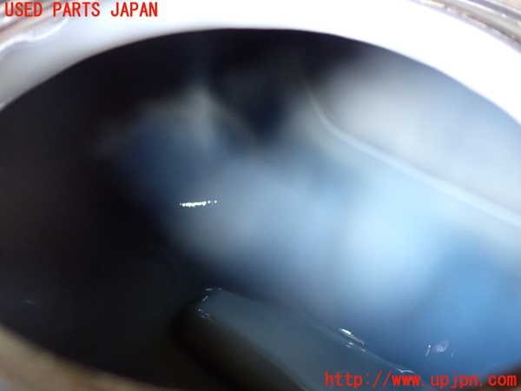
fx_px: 452
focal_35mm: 30
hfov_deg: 60.0
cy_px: 196
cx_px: 260
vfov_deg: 46.8
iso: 640
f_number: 2.3
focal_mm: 5.4
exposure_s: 1/30
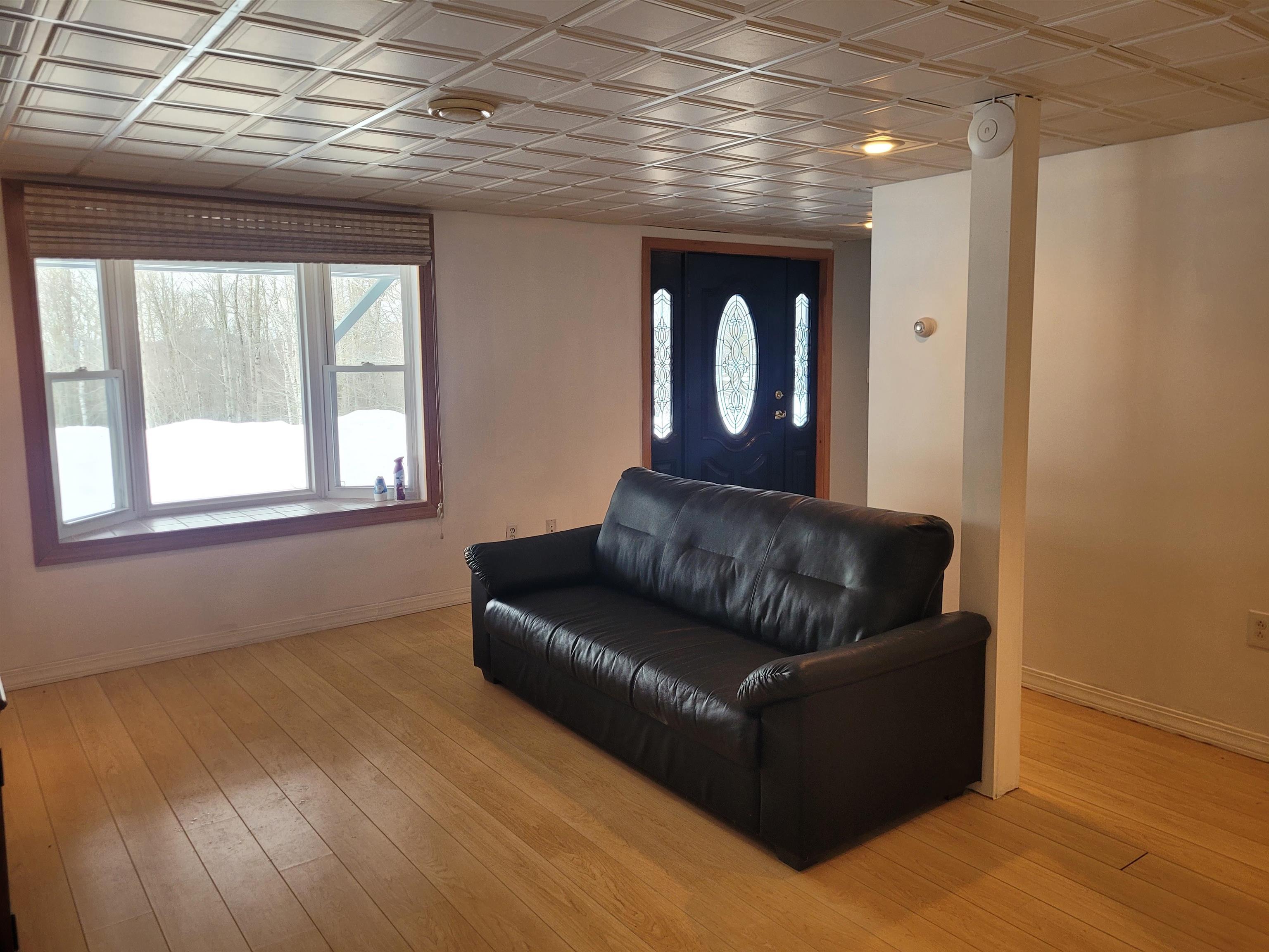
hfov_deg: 67.3
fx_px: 953
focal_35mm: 26
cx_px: 634
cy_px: 476
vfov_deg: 53.1
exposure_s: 1/120
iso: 200
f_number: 1.8
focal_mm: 5.4
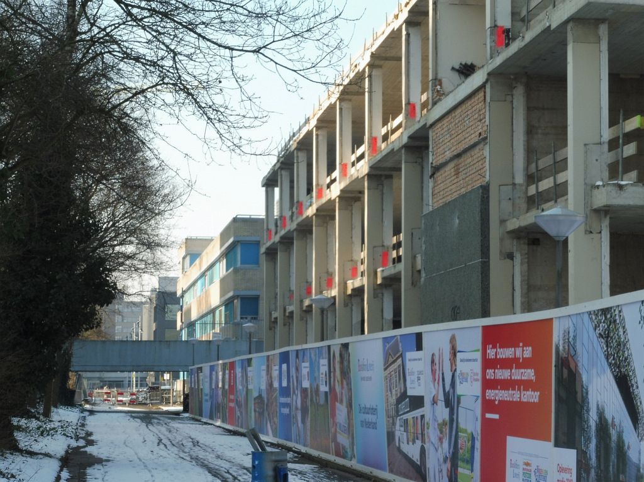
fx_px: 1896
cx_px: 322
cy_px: 241
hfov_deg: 19.3
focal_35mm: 102
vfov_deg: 14.5
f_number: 7.1
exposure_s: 1/125
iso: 100
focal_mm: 18.2
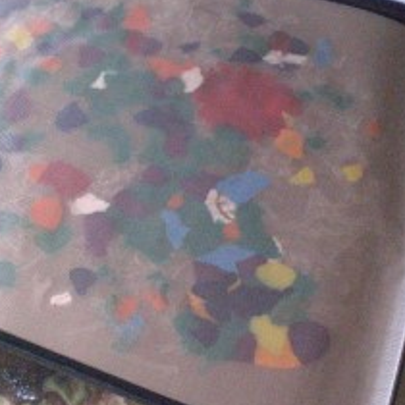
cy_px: 166
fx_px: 794
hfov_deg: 28.3
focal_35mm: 60
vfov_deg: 28.6
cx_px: 116
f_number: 3.1
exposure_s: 1/125
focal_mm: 6.3
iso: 800
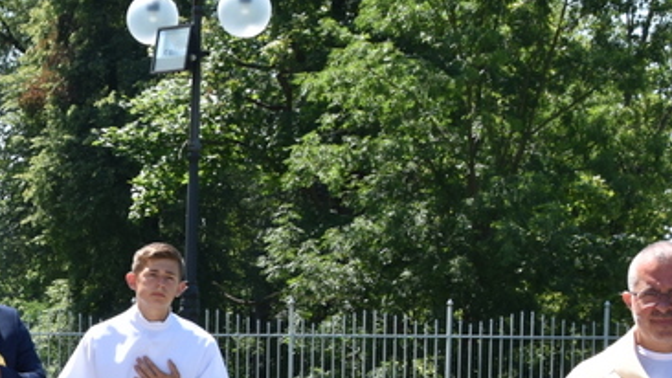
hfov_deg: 15.6
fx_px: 2388
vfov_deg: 8.9
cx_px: -39
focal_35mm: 134
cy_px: 479
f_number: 6.3
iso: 100
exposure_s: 1/160
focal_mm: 26
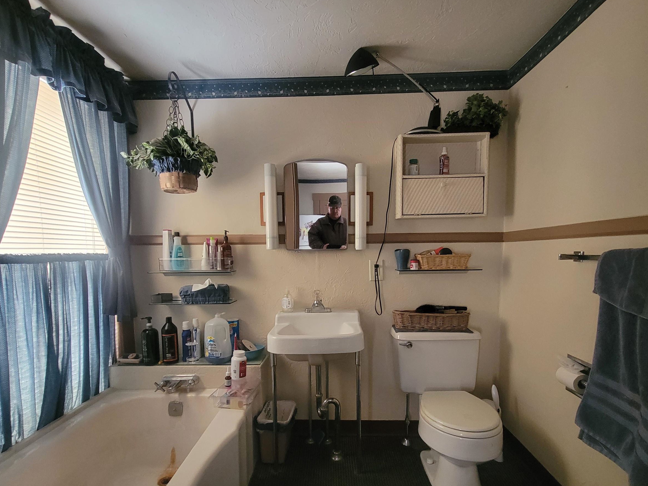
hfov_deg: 91.0
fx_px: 318
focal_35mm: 17
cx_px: 333
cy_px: 279
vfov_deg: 74.3
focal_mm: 2.2
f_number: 2.2
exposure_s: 1/24
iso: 640
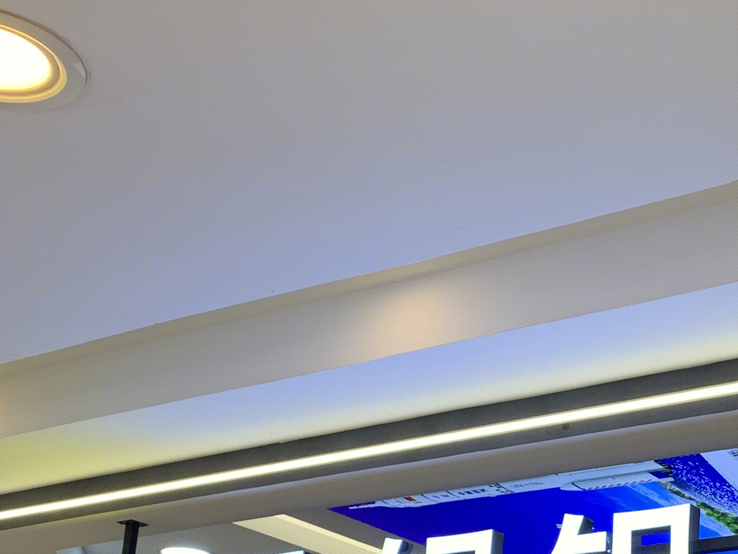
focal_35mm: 73
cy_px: 506
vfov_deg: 19.8
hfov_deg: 26.3
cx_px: 552
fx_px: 1556
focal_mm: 4.25
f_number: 1.8
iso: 40
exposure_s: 1/122
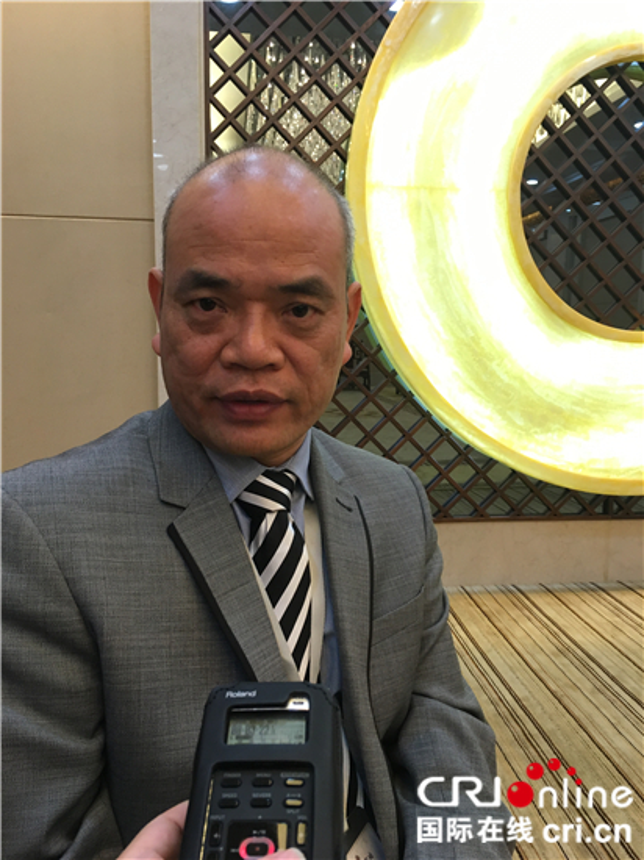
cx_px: 322
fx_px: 720
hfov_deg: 48.2
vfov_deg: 61.7
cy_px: 430
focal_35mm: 29
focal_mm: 4.15
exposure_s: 1/33
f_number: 2.2
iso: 125
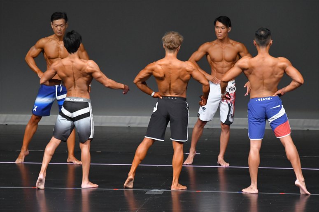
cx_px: 160
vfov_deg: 4.6
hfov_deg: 6.9
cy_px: 106
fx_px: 2657
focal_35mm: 300
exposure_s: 1/400
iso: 4000
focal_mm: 200
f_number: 5.6
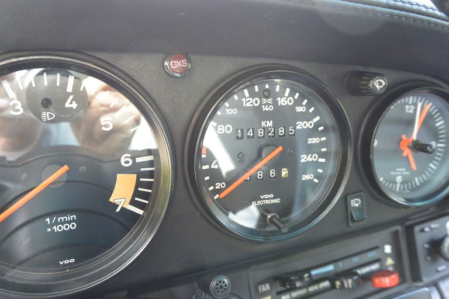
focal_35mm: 29
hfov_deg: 63.7
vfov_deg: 45.0
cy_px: 150
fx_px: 362
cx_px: 224
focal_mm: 11
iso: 1400
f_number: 3.5
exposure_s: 1/125
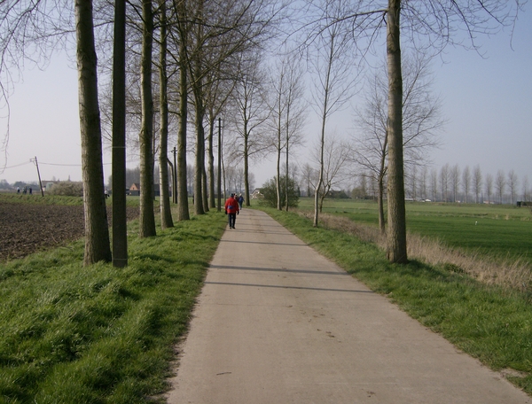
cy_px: 202
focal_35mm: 36
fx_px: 556
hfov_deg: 51.1
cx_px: 266
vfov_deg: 40.0
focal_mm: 6
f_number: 4.7
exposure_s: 1/863
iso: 100
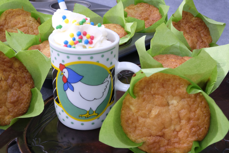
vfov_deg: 27.6
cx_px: 114
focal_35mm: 49
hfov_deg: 40.3
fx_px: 312
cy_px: 76
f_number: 16
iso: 640
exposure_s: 1/3.5
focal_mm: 32.9
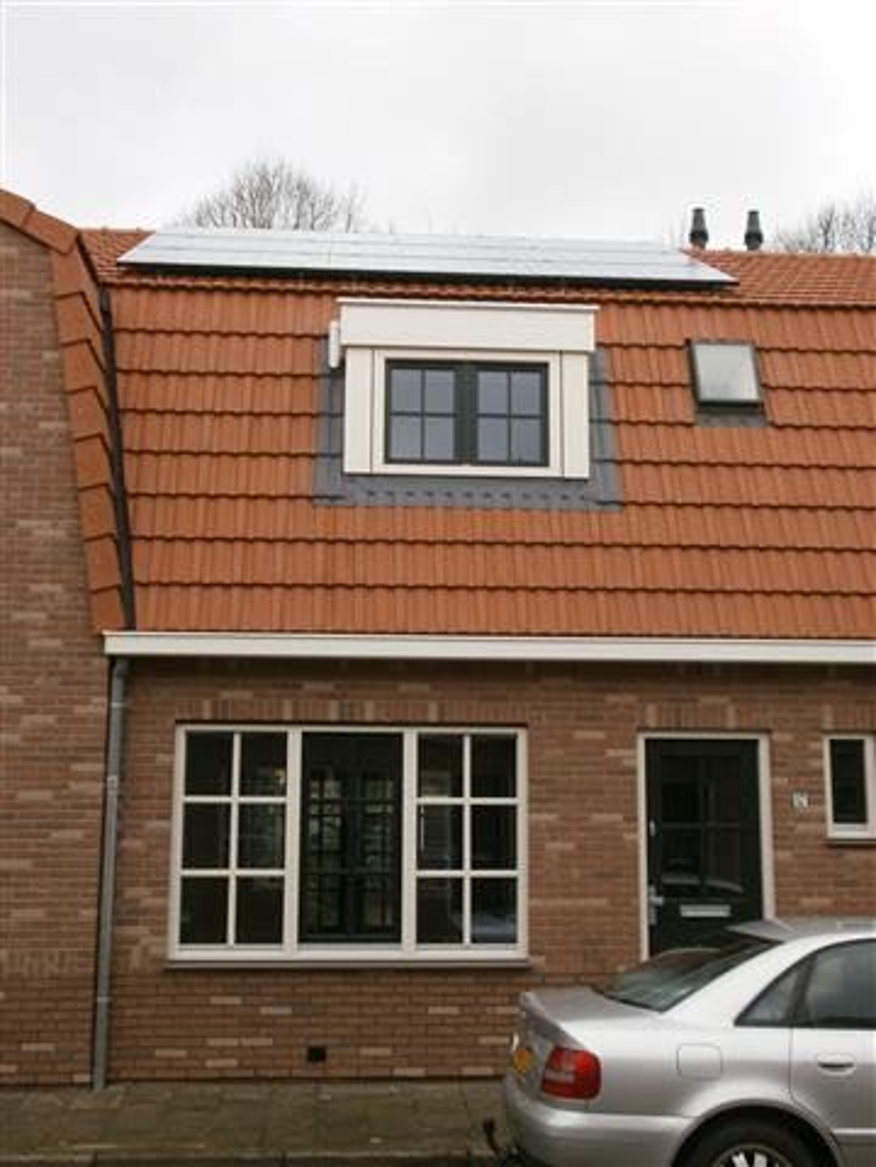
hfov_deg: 36.8
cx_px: 438
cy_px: 584
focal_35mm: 39
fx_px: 1316
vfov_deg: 47.9
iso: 125
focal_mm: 6.9
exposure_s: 1/250
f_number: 3.4
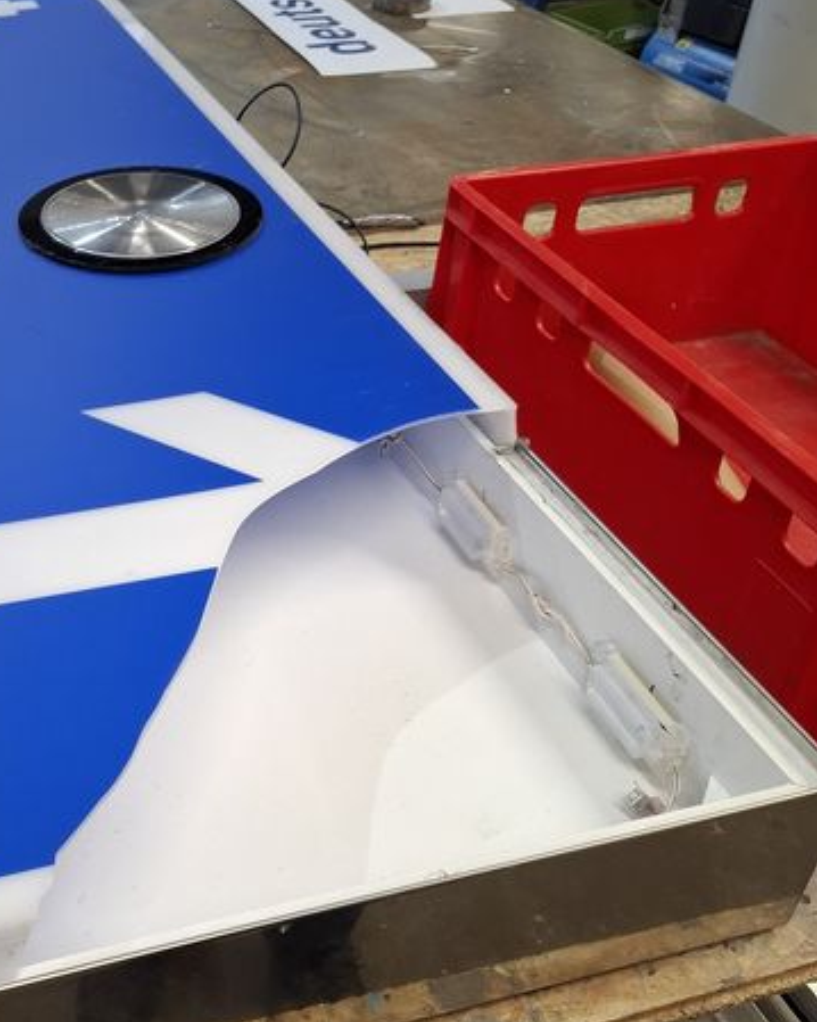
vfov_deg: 45.8
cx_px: 141
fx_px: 1209
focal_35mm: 40
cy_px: 521
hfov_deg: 35.9
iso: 250
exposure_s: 1/100
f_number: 1.8
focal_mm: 5.54
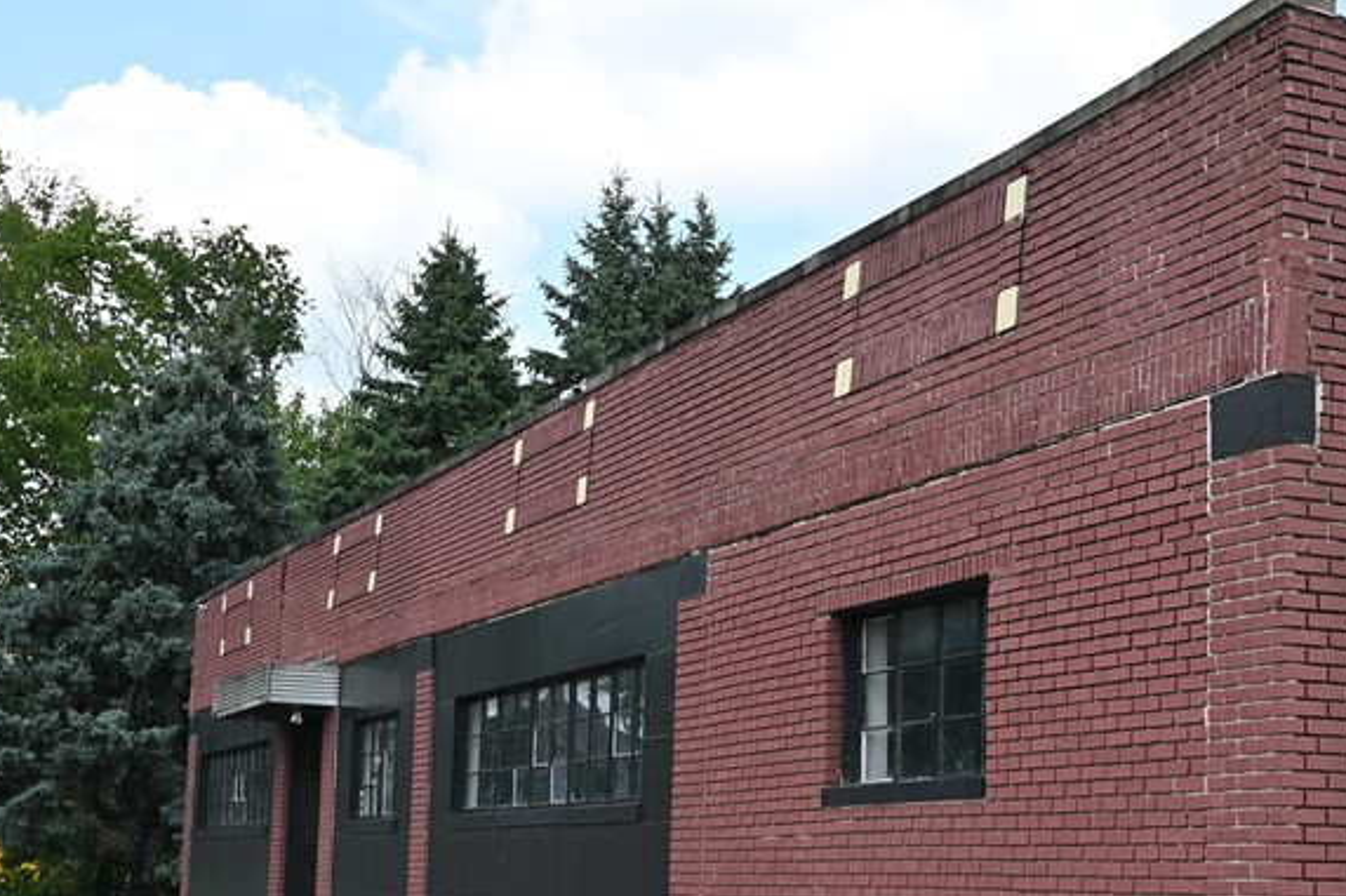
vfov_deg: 23.6
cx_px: 1054
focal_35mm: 57
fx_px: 2130
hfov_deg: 34.1
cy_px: 623
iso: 110
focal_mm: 20
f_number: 5.6
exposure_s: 1/250
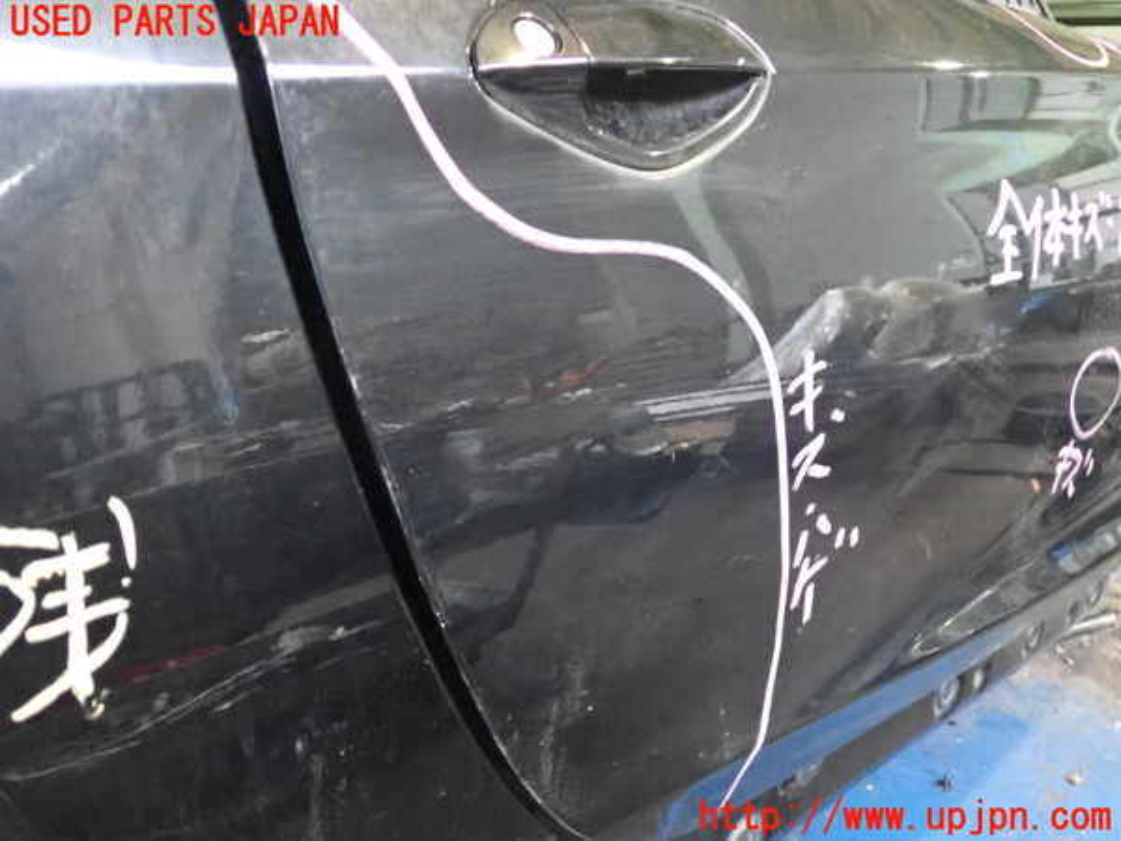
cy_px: 420
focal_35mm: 30
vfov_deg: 46.8
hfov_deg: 60.0
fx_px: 972
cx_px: 560
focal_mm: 5.4
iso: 2500
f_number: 2.3
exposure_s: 1/80
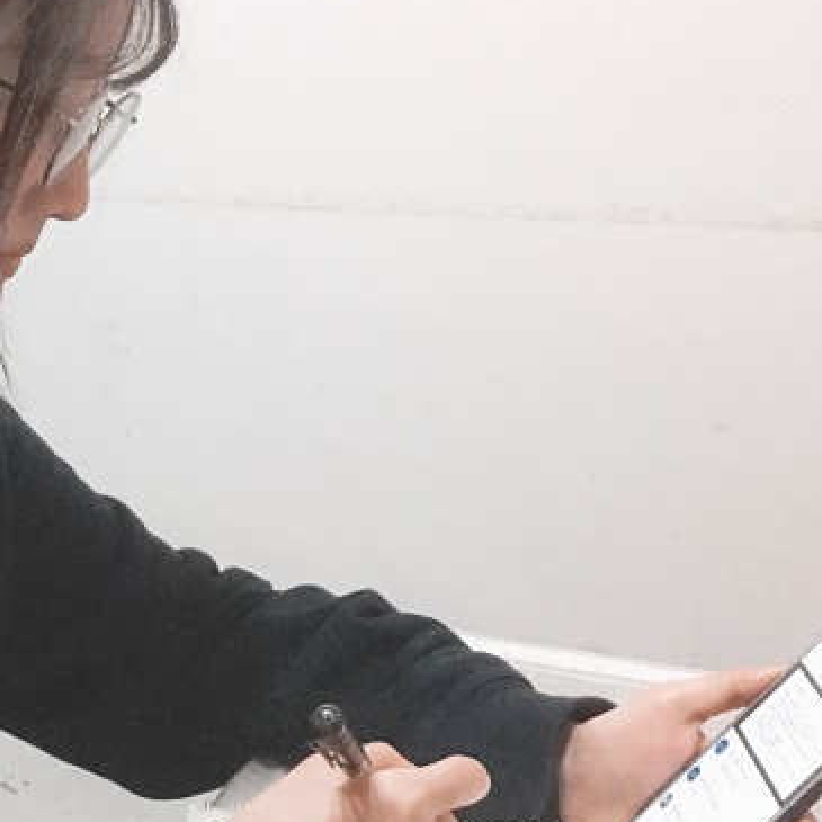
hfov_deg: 27.3
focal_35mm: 60
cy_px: 374
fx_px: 1612
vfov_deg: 28.6
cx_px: 36
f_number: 2.4
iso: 320
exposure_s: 1/17
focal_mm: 3.3
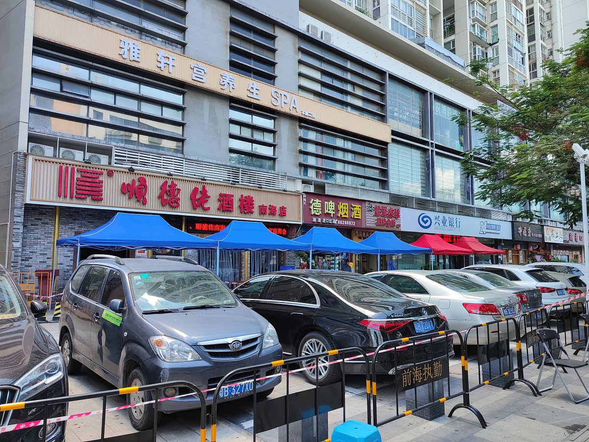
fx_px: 408
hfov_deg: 71.6
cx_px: 294
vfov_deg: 56.8
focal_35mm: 24
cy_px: 221
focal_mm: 6.78
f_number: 1.85
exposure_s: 1/235
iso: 50
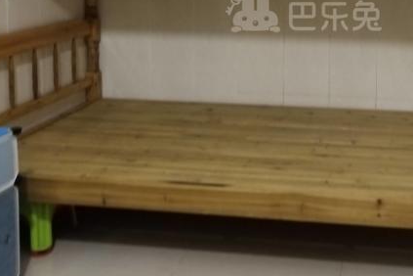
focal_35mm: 59
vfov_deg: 22.2
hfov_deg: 33.3
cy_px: 6
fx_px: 677
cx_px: 304
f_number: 1.8
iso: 600
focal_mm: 3.95
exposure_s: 1/33.3
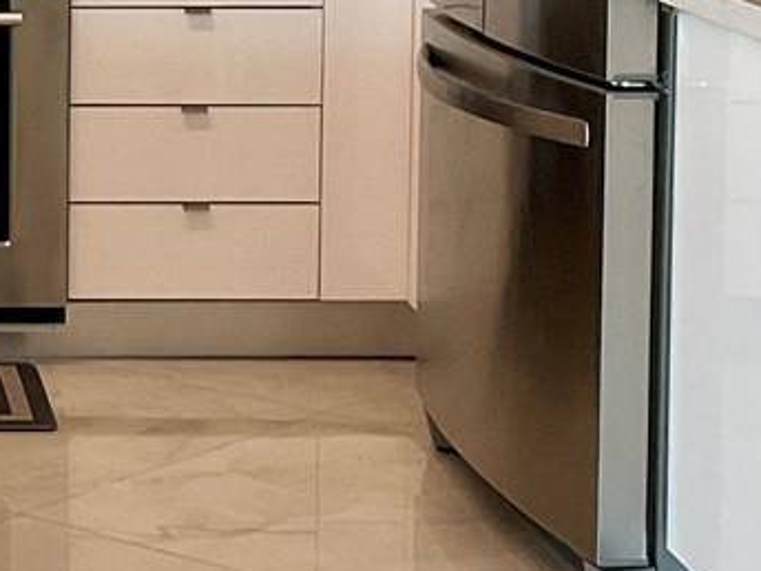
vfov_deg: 10.8
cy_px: -71
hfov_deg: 14.1
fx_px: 2968
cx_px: -173
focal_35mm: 135
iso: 64
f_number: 1.8
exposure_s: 1/120
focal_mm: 3
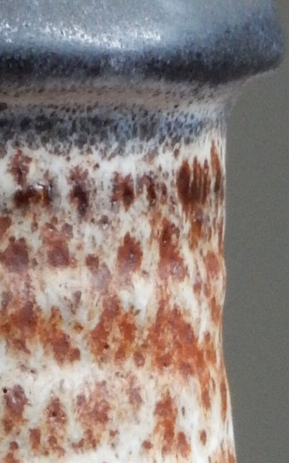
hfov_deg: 1.1
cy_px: 811
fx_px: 14860
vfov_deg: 1.8
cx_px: -151
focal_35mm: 1179
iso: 400
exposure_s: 1/15
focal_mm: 40.9
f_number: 6.3
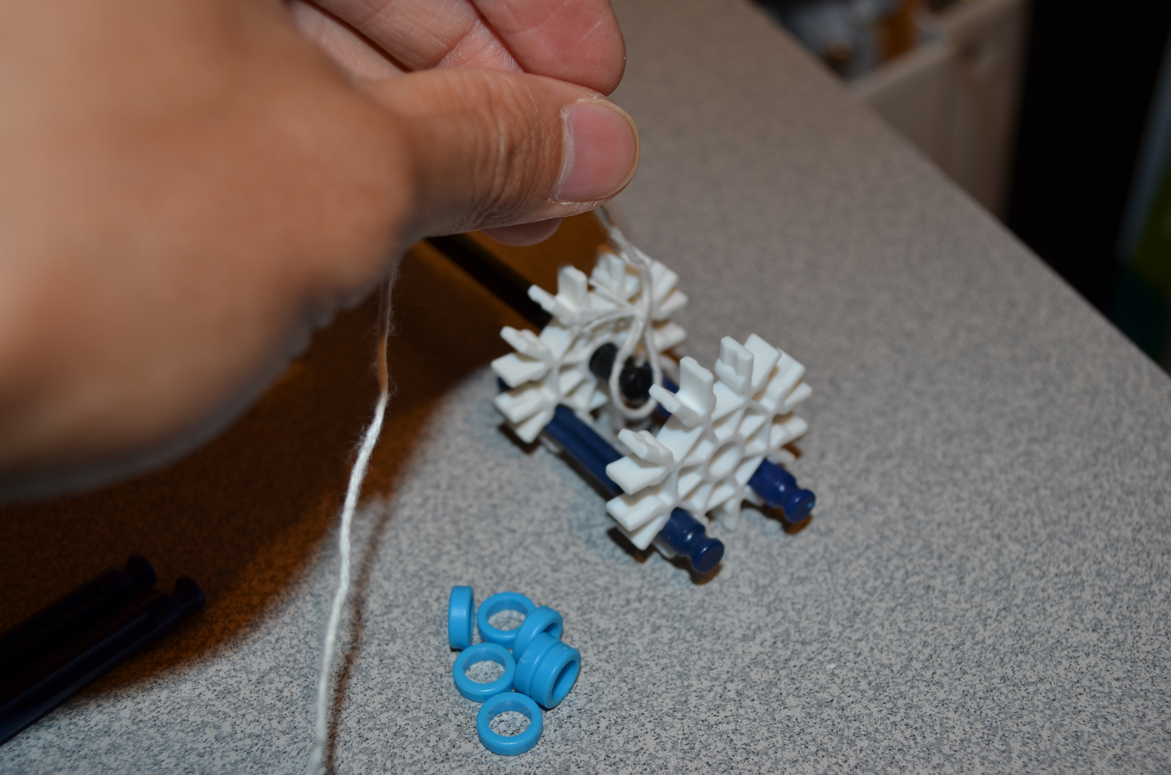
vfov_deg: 31.8
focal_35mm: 42
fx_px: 1363
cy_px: 388
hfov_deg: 46.5
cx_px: 586
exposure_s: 1/30
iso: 200
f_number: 5.6
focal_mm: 28
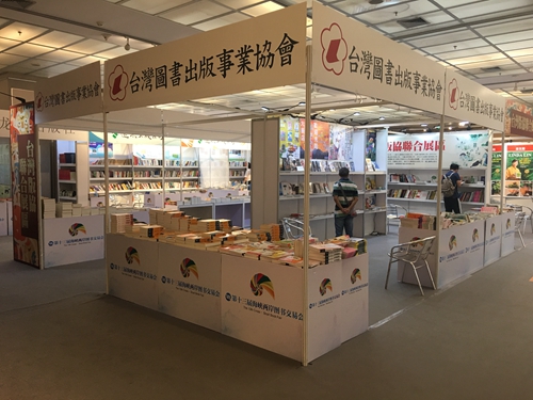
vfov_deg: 48.2
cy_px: 200
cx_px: 266
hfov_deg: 61.7
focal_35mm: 29
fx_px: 447
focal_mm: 4.15
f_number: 2.2
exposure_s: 1/33
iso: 40
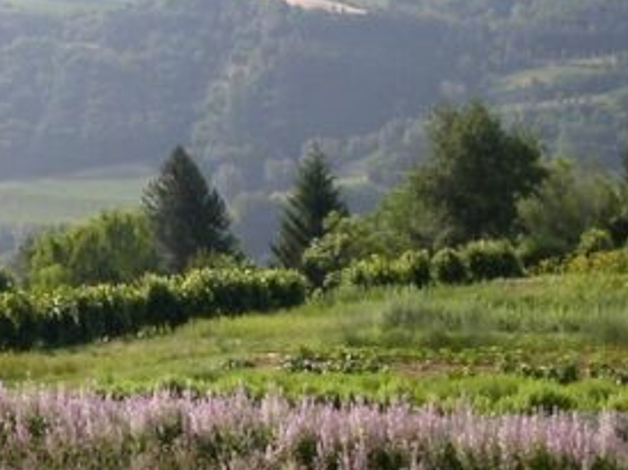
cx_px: 149
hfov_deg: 20.7
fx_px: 1704
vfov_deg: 15.6
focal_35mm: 94
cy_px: 353
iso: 100
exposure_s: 1/378
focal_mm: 5.6
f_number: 4.5
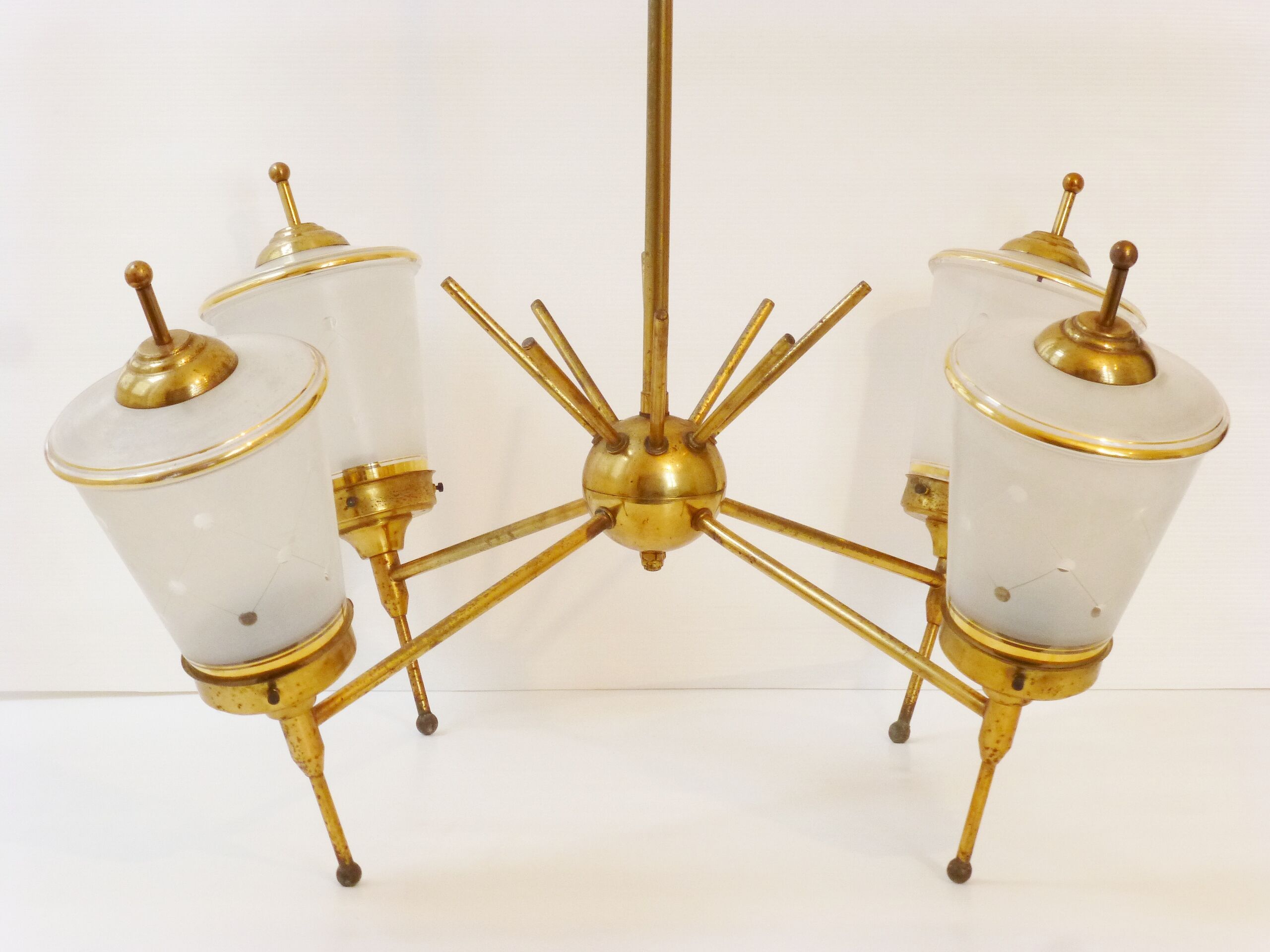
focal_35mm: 85
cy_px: 476
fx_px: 3119
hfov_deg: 23.0
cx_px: 635
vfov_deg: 17.4
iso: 320
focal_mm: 15.1
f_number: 5.2
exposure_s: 1/60
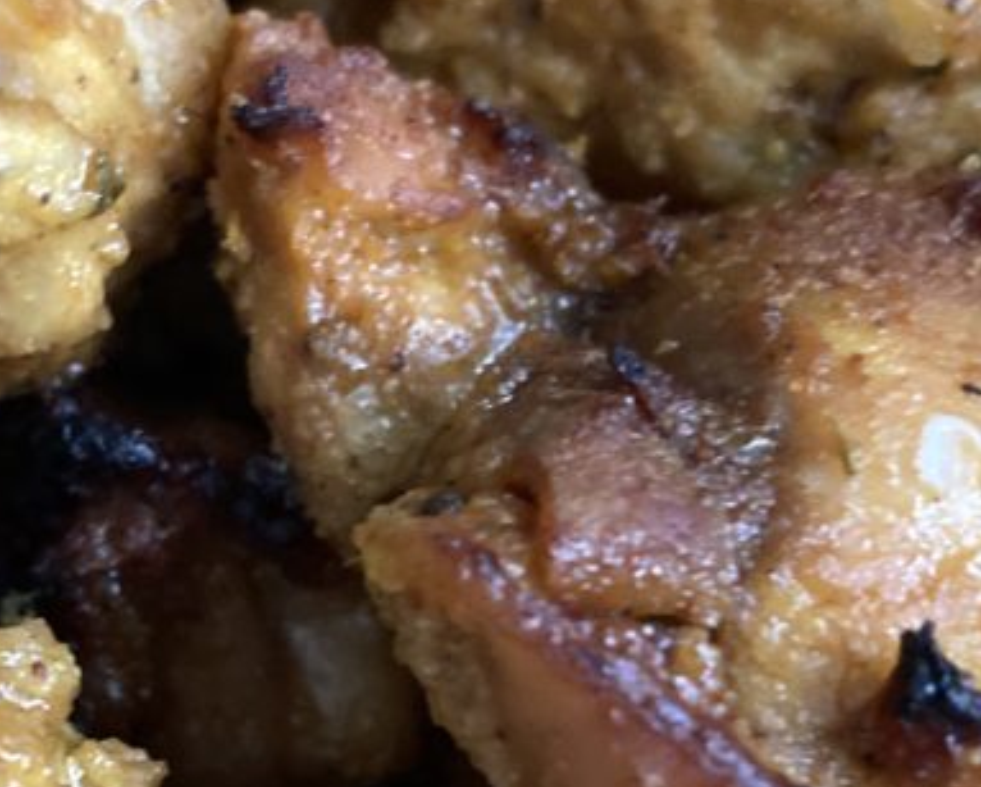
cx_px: 205
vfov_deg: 20.7
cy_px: 641
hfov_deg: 25.6
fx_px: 2121
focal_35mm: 73
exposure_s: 1/30
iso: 640
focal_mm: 3.99
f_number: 1.8
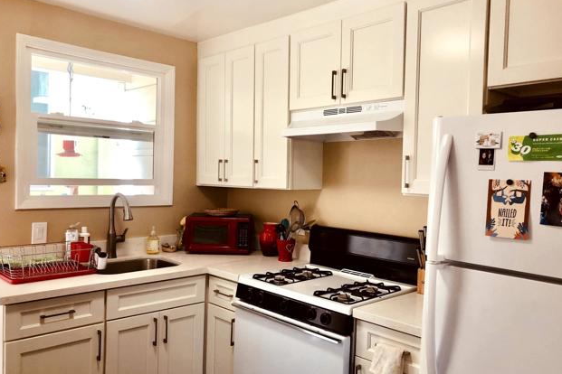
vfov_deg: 43.6
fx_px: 468
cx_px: 277
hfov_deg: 61.9
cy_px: 193
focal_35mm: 30
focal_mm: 3.99
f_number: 1.8
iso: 25
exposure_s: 1/40
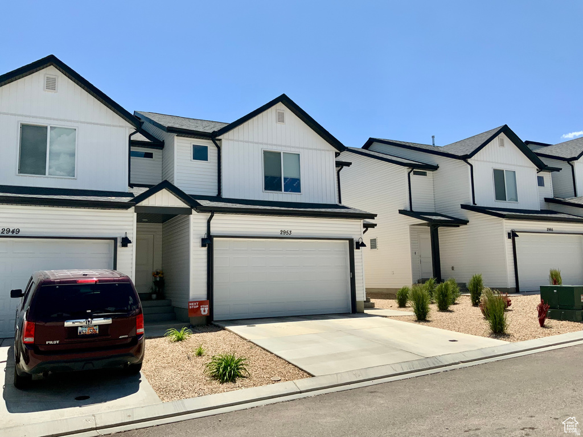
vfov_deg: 48.2
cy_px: 218
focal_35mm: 29
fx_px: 488
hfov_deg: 61.7
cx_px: 292
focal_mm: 3
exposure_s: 1/2959
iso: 20
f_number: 1.8
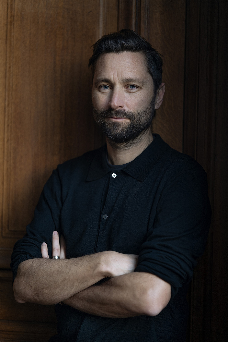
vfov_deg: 22.6
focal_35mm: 90
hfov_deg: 15.2
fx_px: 854
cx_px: 114
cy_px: 171
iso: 400
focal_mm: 90
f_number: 2
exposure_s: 1/160
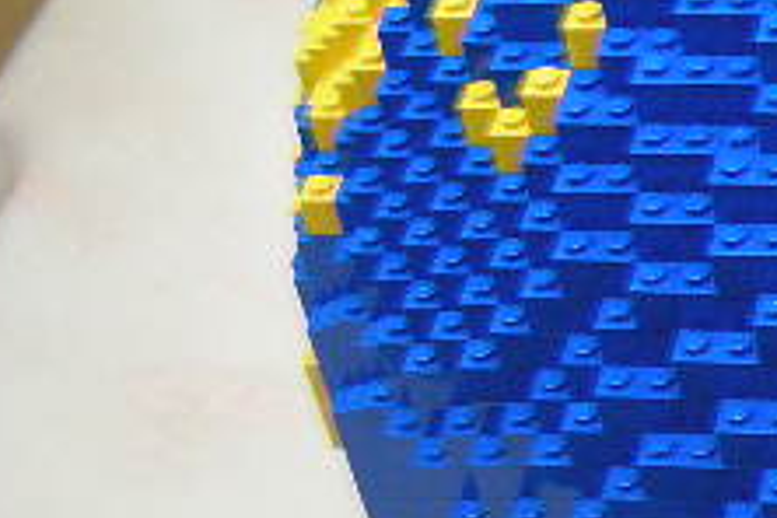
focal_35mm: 105
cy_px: 189
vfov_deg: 13.0
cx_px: 1078
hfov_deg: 17.9
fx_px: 2266
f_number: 2.8
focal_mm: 5.8
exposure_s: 1/13.7
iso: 200
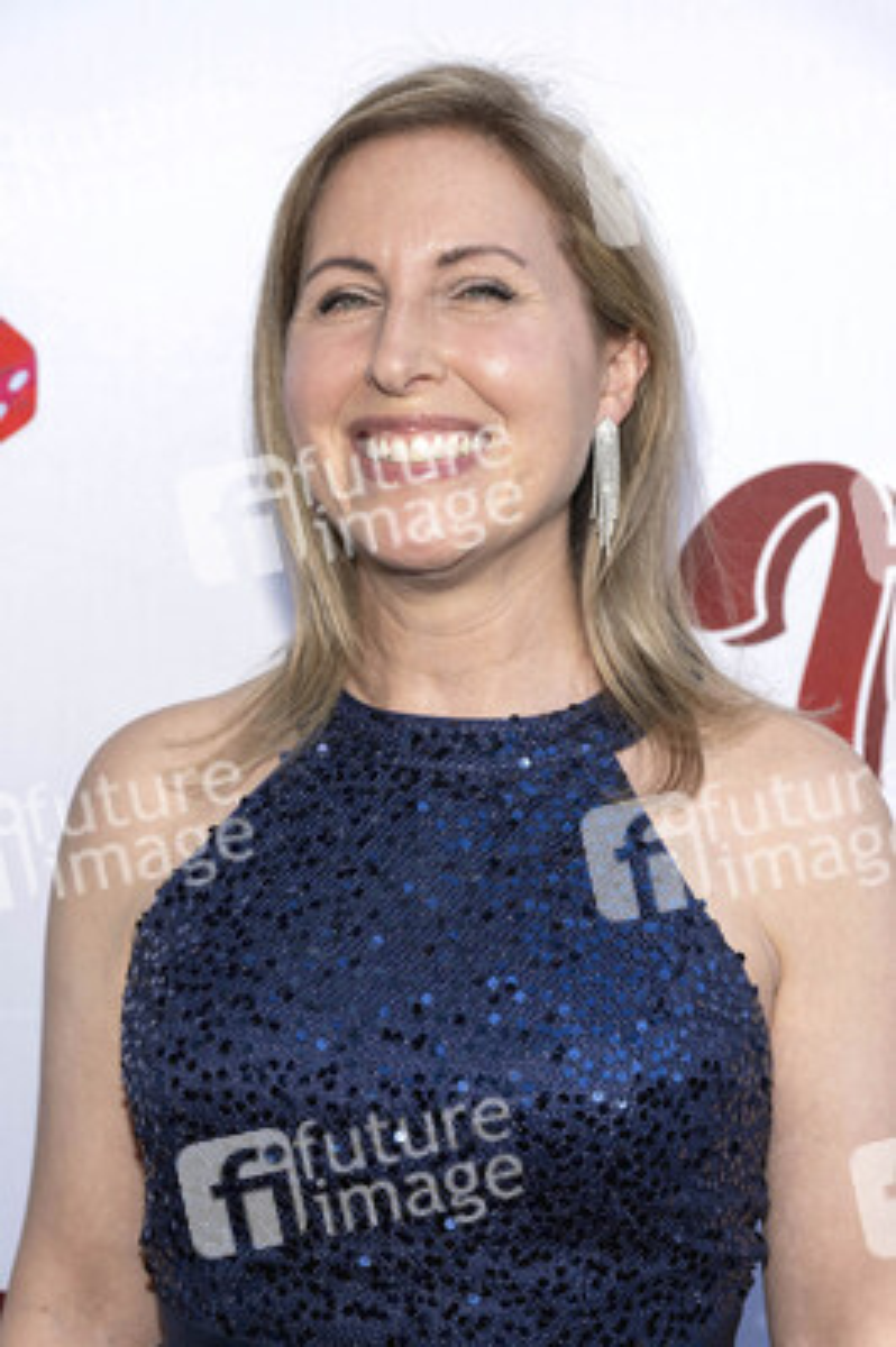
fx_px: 2730
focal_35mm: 73
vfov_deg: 27.7
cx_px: 448
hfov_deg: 18.6
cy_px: 674
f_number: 5.6
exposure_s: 1/200
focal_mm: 73
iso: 400
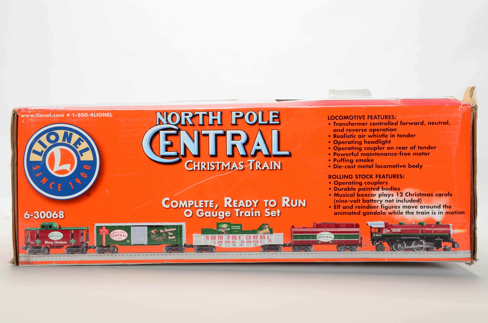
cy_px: 162
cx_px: 244
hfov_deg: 41.2
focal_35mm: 48
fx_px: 649
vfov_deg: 28.0
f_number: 16
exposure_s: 1/160
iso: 200
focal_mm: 32
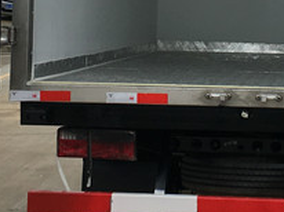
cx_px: 227
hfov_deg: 16.1
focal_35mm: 122
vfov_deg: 11.8
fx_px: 1000
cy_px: -50
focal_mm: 4.15
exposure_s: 1/625
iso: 25
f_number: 2.2
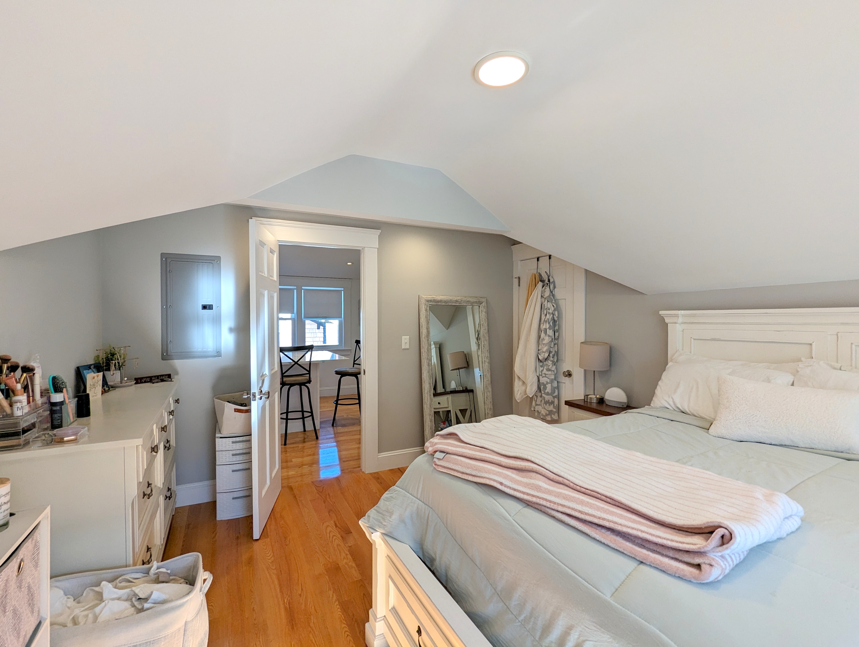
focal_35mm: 16
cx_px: 430
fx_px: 398
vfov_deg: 78.2
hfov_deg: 94.4
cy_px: 324
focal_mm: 2.35
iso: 57
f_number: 2.2
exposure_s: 1/120
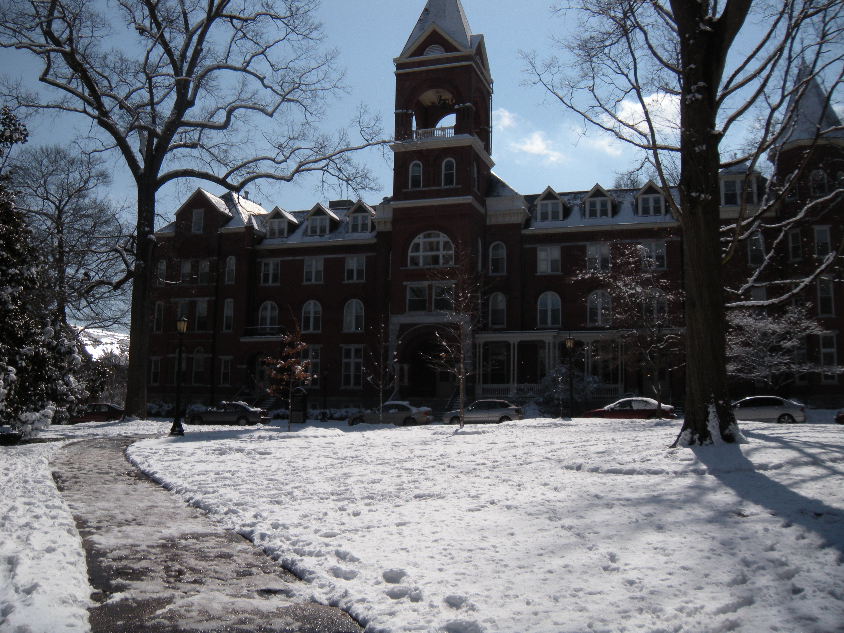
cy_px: 316
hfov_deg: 52.6
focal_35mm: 35
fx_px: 853
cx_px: 422
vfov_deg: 40.7
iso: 64
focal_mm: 5.9
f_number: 6.4
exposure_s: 1/678
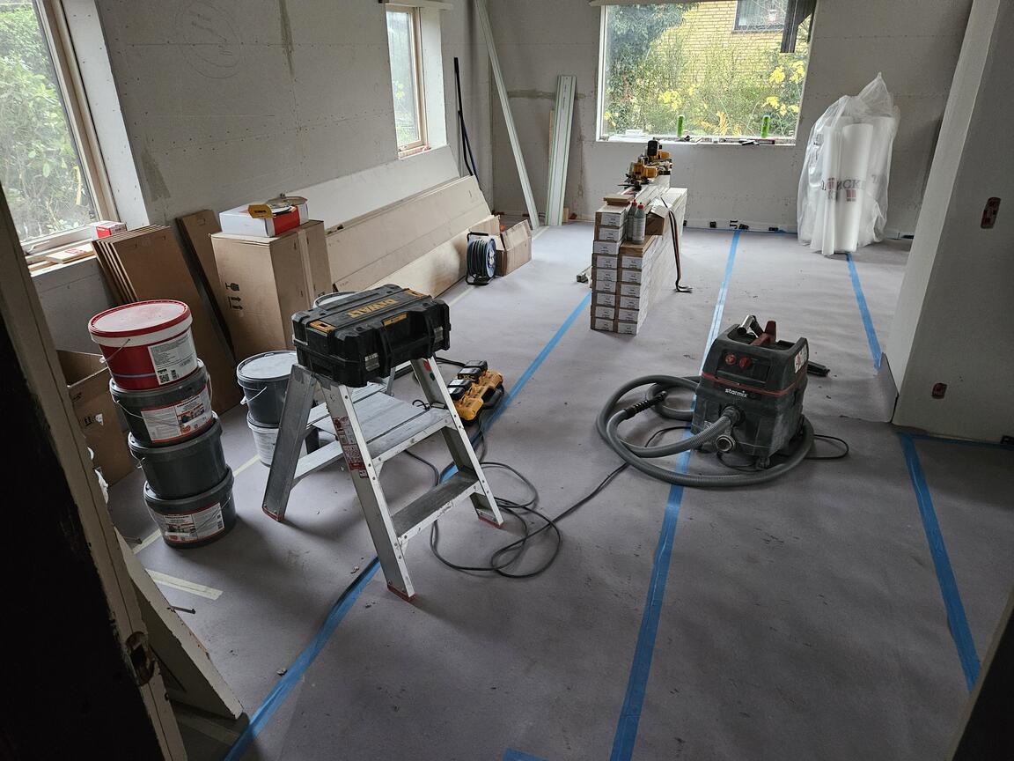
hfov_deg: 73.9
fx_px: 674
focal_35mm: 23
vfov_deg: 58.9
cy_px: 380
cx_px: 507
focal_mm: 5.4
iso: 640
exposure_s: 1/25
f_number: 1.8
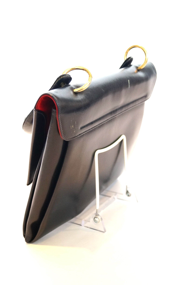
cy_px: 142
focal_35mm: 42
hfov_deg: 31.8
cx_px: 94
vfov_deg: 46.5
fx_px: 332
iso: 1250
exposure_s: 1/60
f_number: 4.5
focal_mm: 28
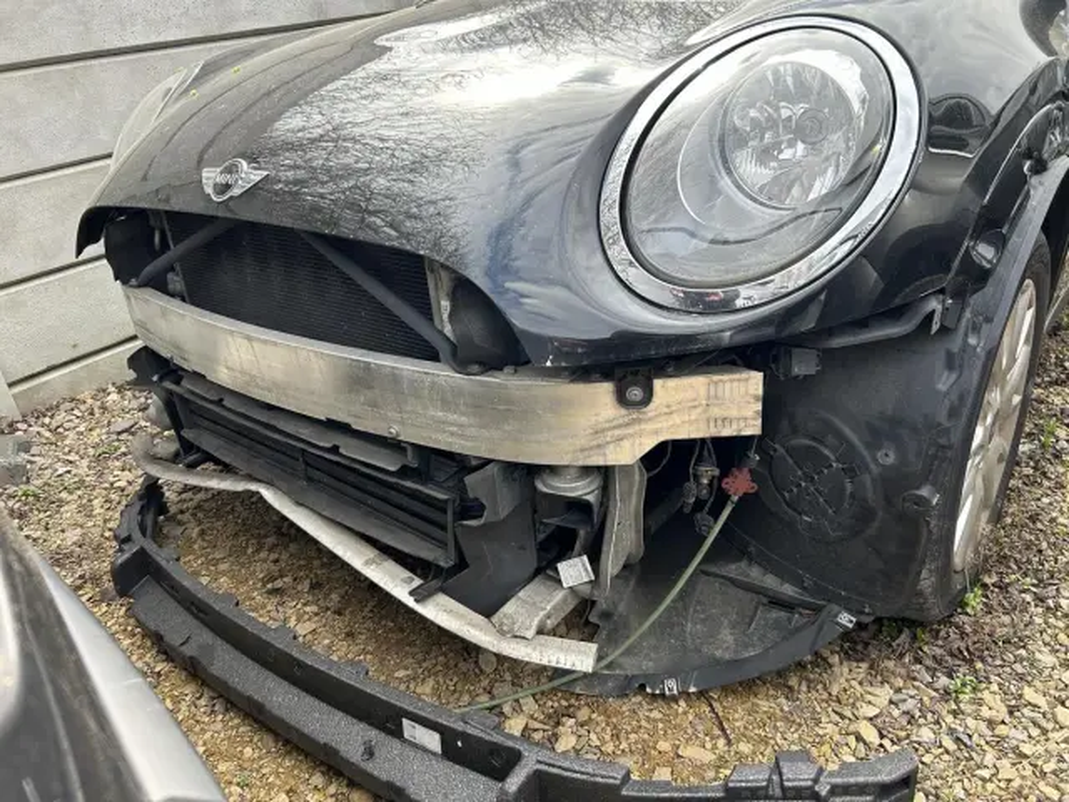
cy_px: 401
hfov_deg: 67.3
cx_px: 534
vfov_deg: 53.1
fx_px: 803
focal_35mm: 26
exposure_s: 1/604
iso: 50
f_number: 1.5
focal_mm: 5.7
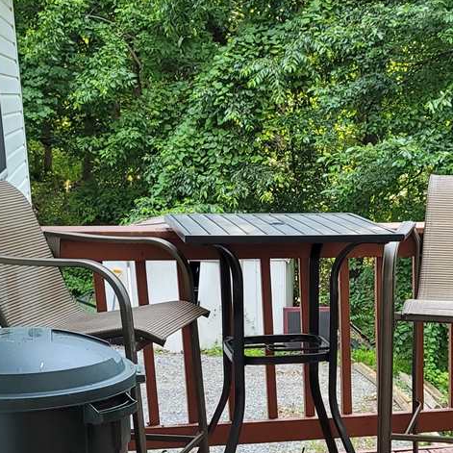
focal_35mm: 72
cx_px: 392
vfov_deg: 23.2
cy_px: 427
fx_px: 1066
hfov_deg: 23.5
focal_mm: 7
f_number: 1.8
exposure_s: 1/119
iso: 100
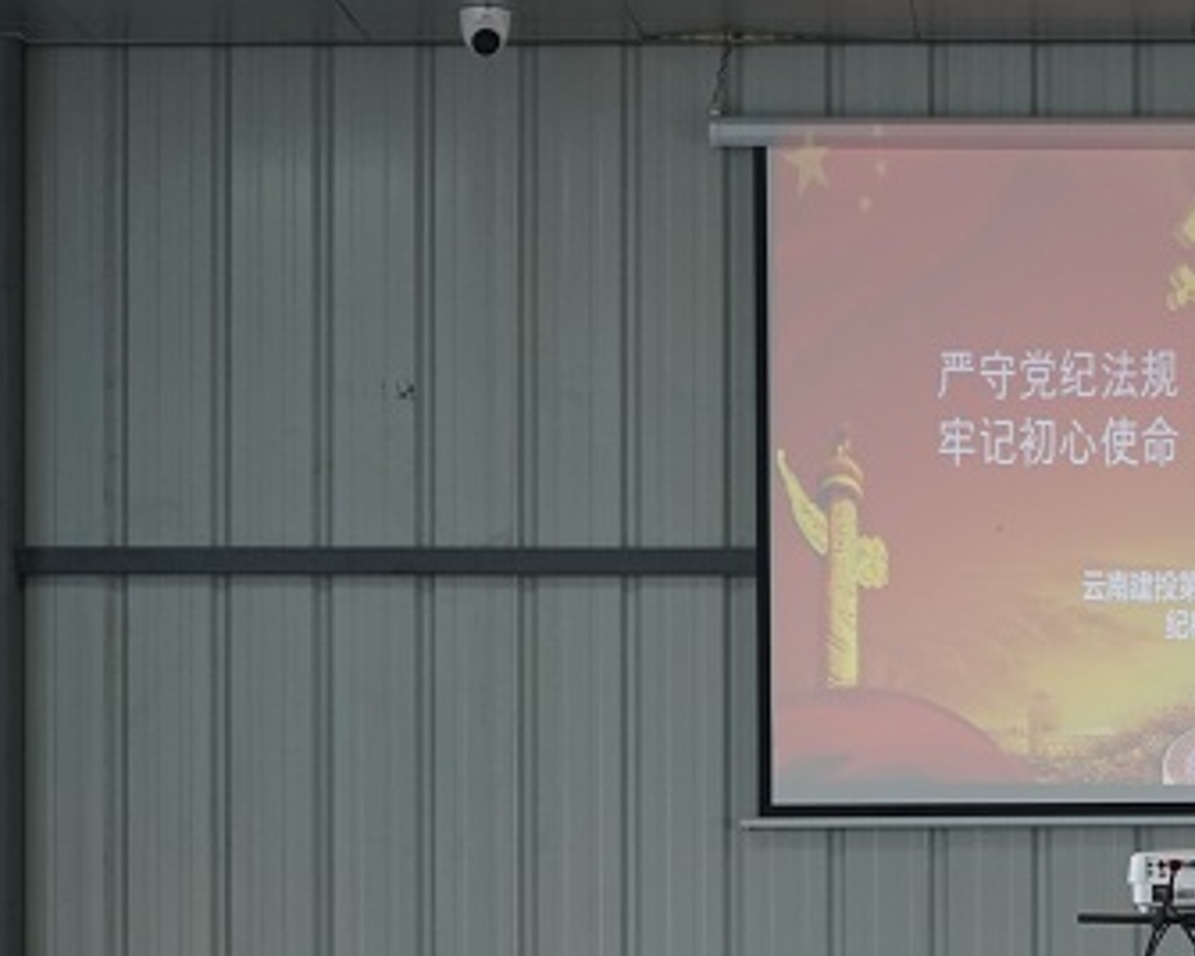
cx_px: 1074
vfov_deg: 9.8
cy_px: 911
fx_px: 5553
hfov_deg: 12.2
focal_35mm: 157
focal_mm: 70
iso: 1000
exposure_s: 1/160
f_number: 5.6
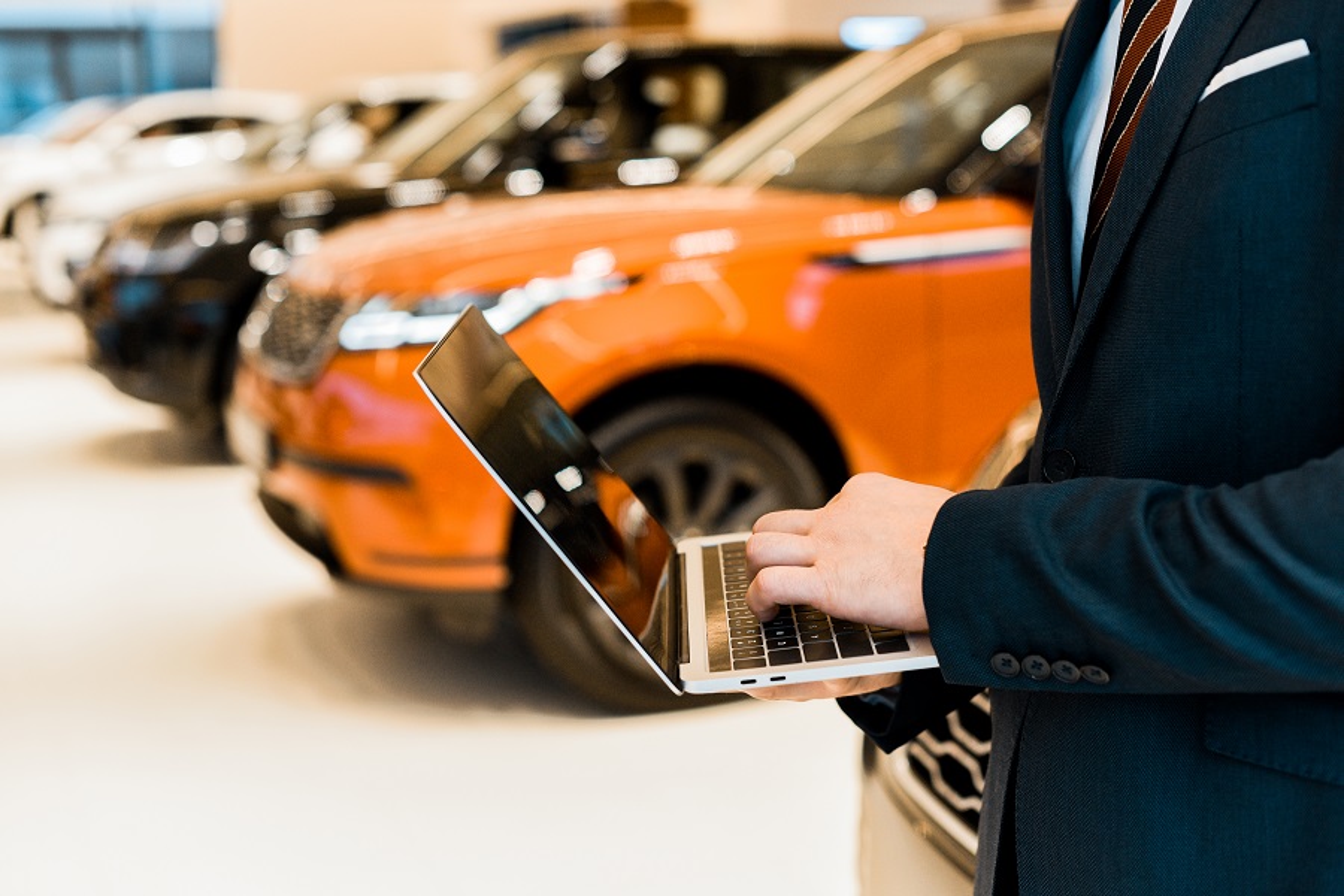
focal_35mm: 50
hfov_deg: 39.6
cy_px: 448
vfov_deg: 27.0
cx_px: 672
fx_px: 1867
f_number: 3.2
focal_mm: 50
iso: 640
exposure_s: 1/160
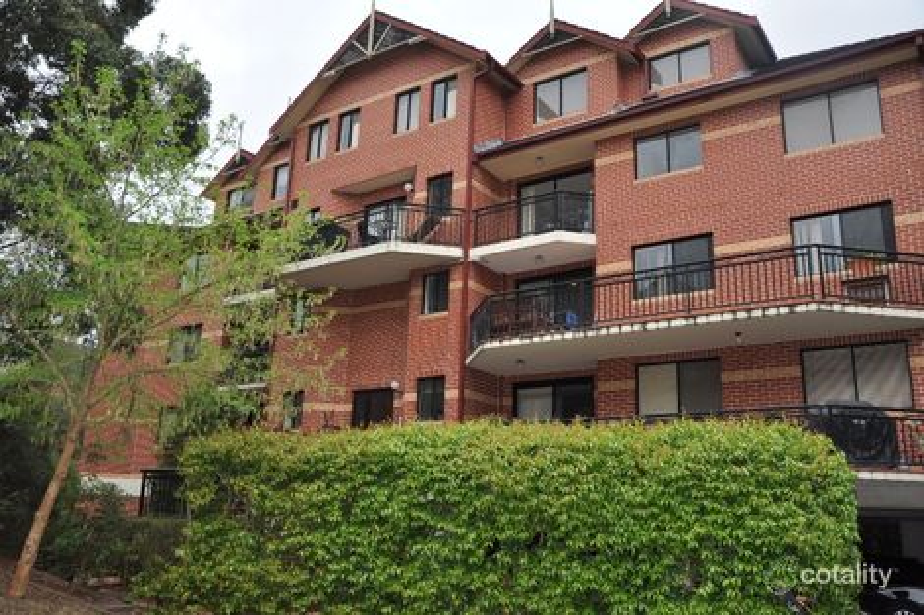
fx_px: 808
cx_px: 462
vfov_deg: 41.7
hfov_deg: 59.5
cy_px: 308
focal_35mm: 32
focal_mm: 21
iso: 250
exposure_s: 1/200
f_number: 3.8
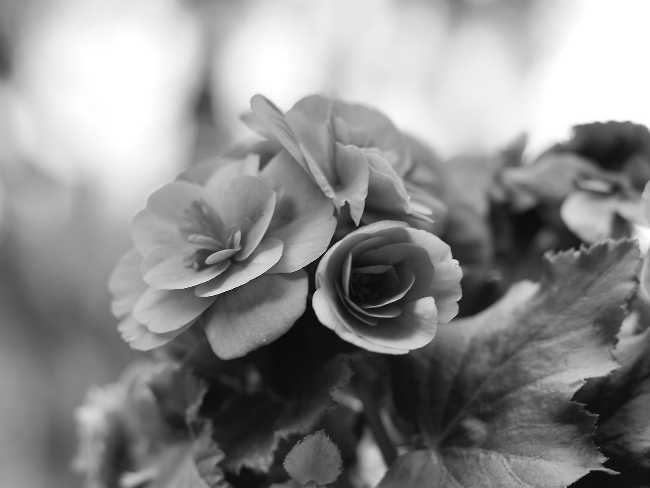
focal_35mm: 84
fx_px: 1578
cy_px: 274
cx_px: 377
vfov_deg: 17.6
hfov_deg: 23.3
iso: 100
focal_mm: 50
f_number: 2.8
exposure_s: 1/50
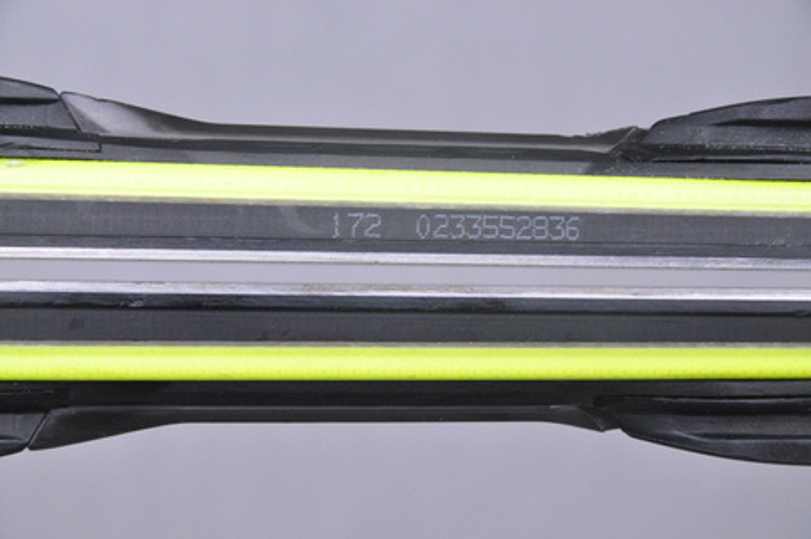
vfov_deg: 8.7
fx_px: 3544
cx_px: 406
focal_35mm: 158
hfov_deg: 13.1
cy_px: 270
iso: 3200
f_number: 9.5
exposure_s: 1/125
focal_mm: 105
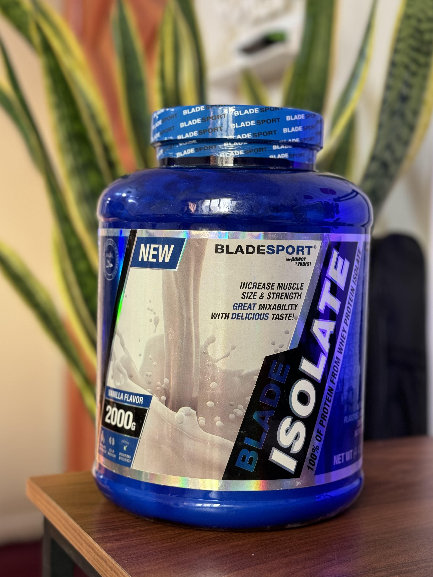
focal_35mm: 52
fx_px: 867
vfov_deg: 36.8
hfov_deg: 28.0
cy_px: 297
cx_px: 218
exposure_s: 1/50
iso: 100
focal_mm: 6.76
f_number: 1.78
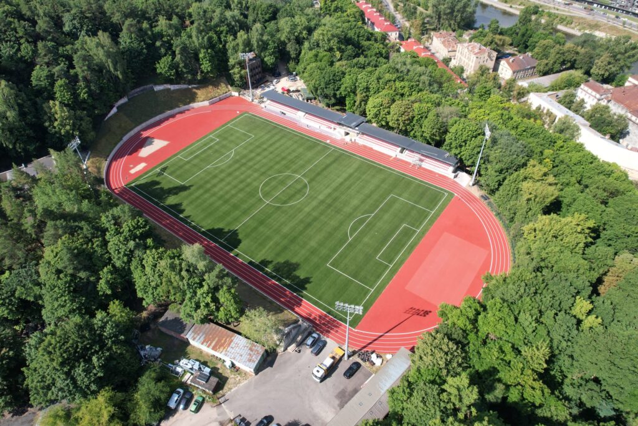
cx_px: 319
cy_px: 213
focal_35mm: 22
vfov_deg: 57.2
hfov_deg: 78.6
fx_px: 390
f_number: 2.8
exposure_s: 1/1000
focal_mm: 8.38
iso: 100
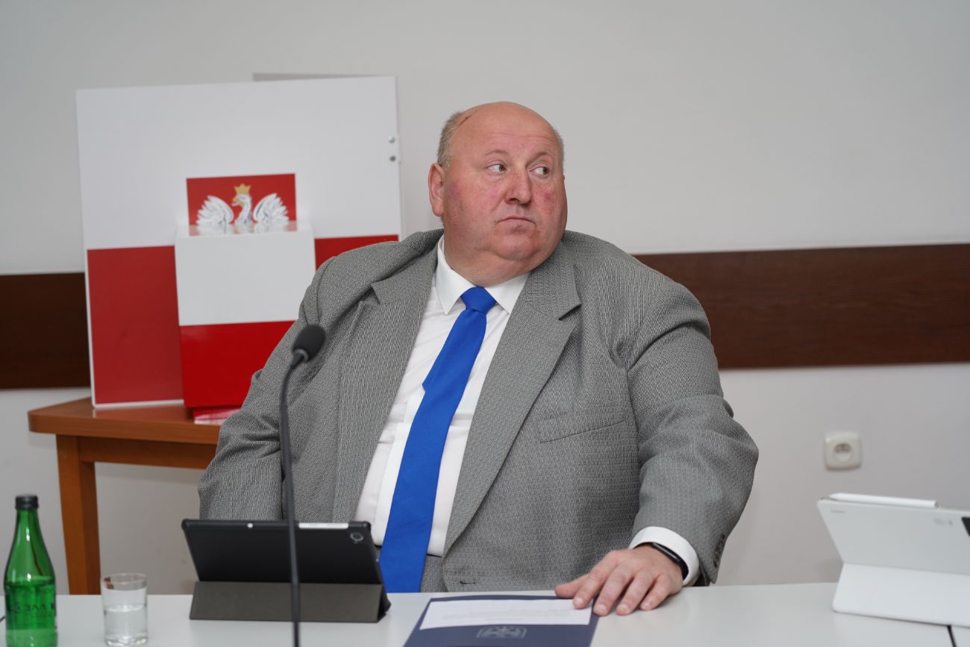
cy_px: 324
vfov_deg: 13.0
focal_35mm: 105
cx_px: 485
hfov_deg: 19.5
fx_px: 2829
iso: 200
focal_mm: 105
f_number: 4
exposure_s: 1/100
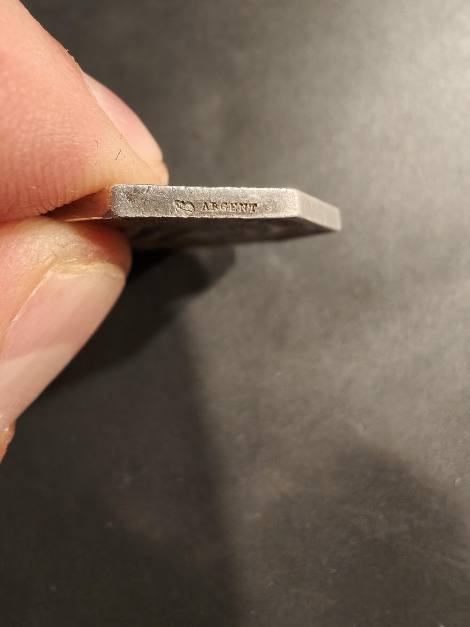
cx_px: 235
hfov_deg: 58.9
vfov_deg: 73.9
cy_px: 314
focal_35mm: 23
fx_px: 416
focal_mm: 2.32
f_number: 2
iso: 250
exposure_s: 1/91.2
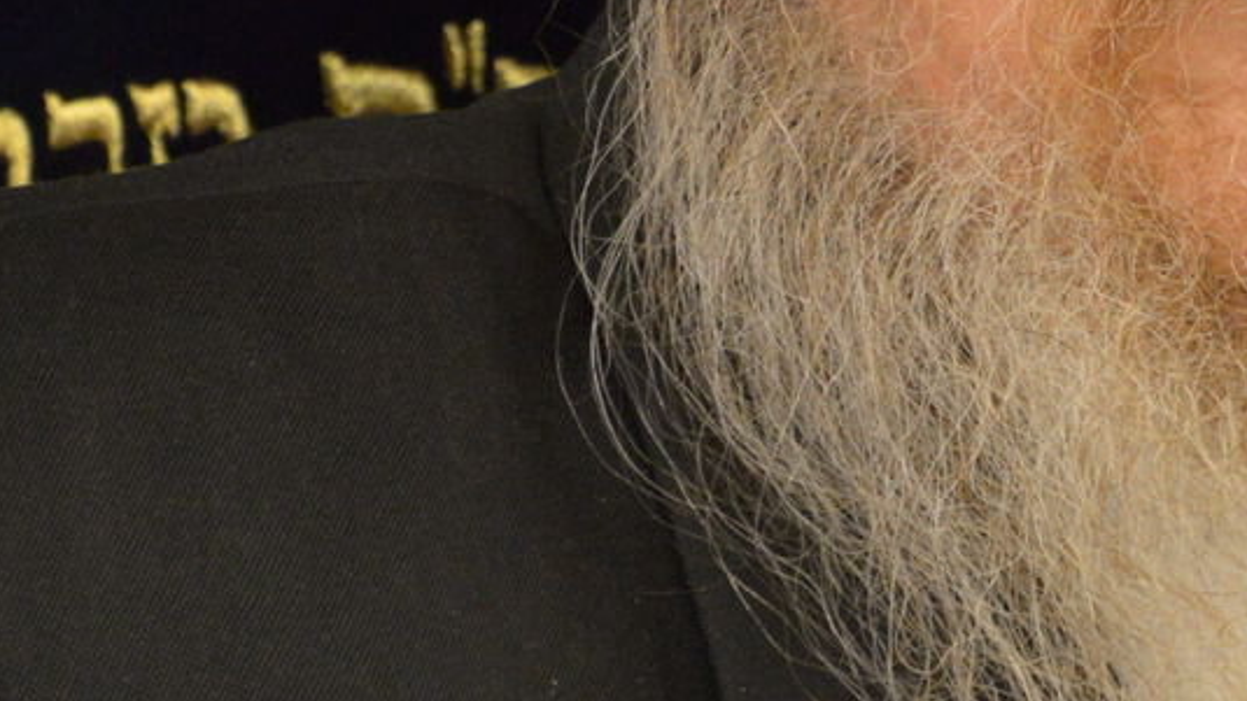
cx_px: 1464
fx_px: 16567
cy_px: -208
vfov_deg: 2.4
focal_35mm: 501
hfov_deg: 4.3
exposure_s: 1/125
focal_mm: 122
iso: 3200
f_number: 10
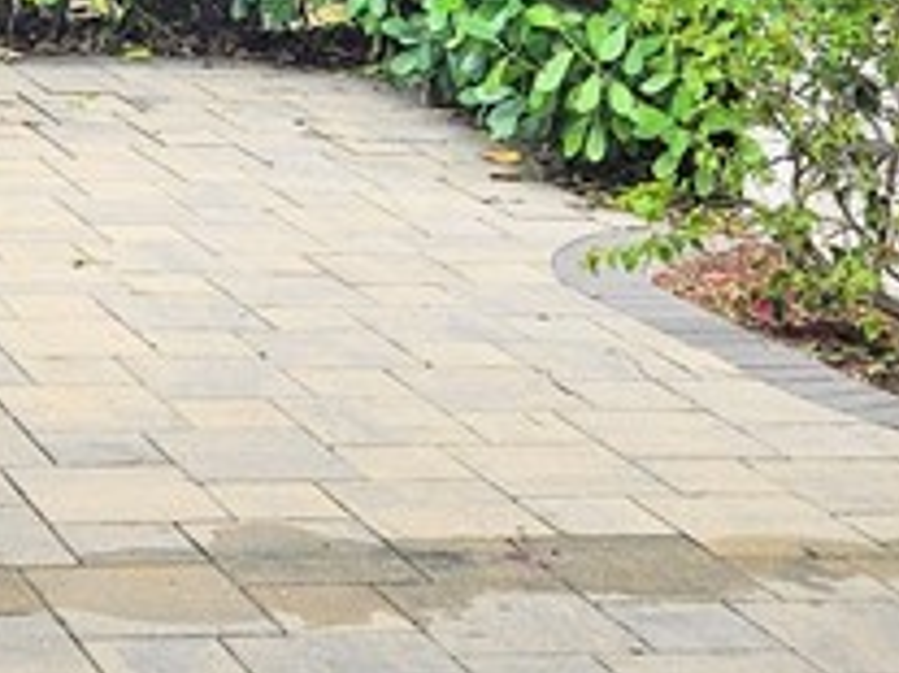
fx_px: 2959
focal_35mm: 114
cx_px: -109
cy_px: -465
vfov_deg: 12.1
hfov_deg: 16.7
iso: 25
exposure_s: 1/556
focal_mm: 5.4
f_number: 1.8
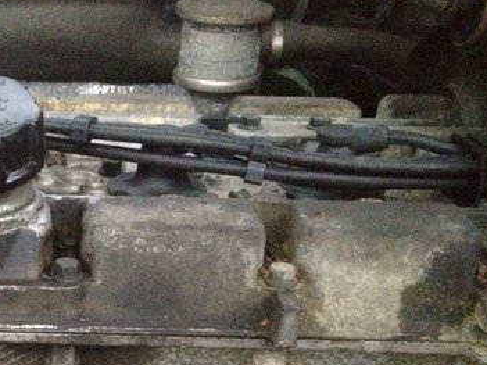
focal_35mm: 79
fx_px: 1111
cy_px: 408
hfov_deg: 23.6
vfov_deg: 17.9
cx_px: -10
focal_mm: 4.28
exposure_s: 1/15
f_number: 2.4
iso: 800
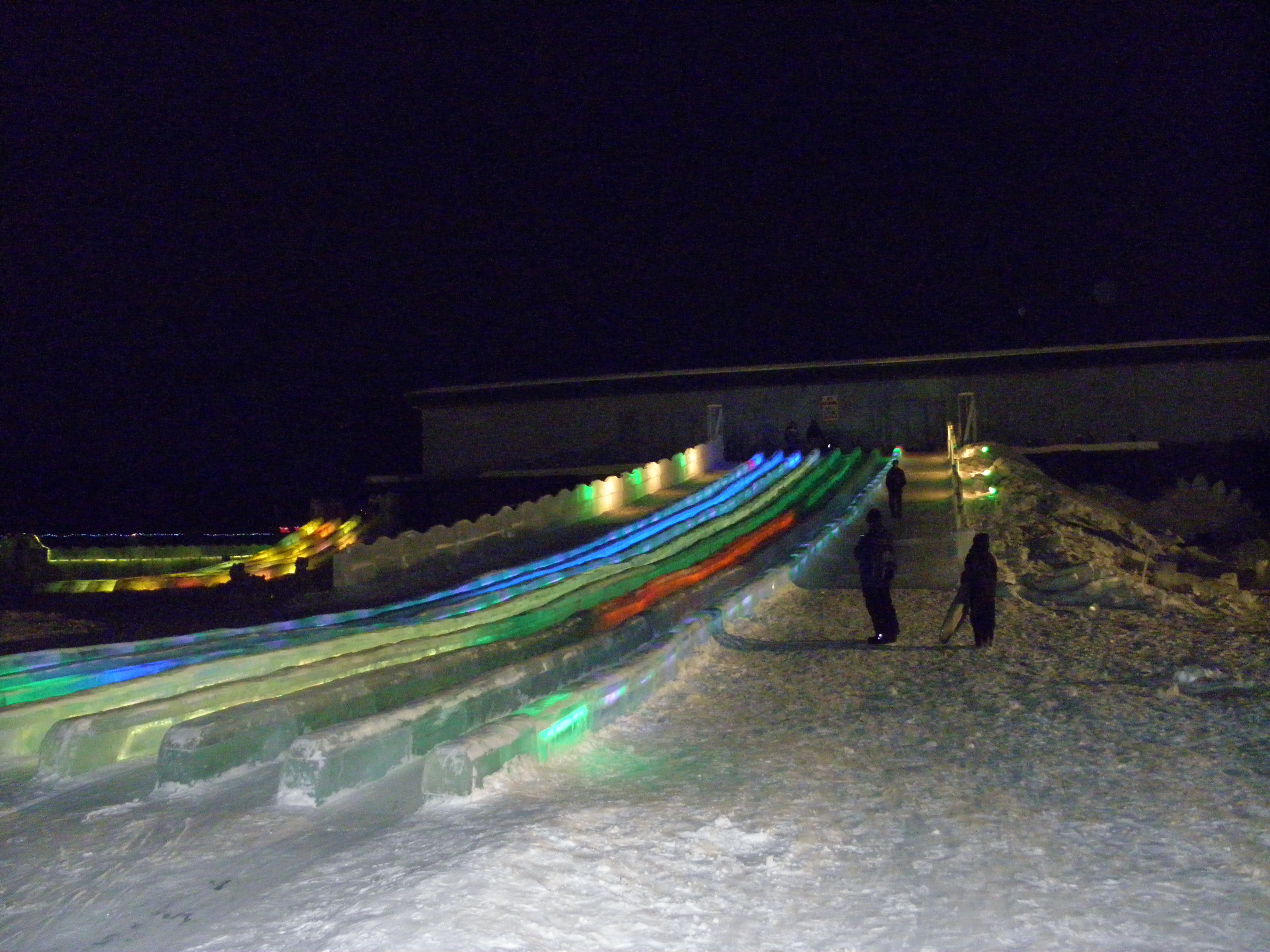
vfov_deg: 49.7
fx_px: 1027
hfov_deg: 63.4
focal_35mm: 28
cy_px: 476
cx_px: 635
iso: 1000
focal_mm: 5.1
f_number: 3.5
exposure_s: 1/30
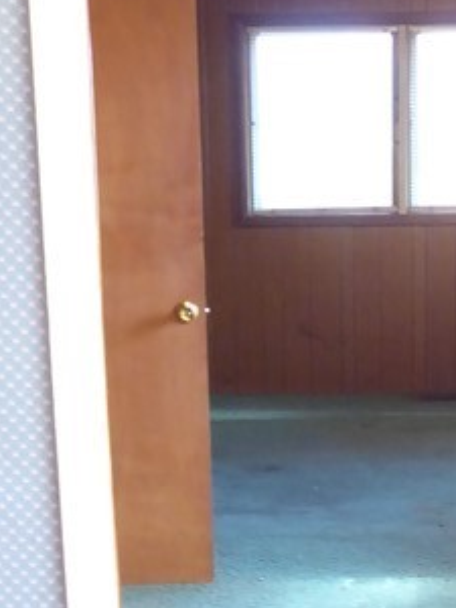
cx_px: 336
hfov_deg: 14.9
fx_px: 1739
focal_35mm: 99
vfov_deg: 19.2
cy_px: 616
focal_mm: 5
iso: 400
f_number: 3.5
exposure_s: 1/8
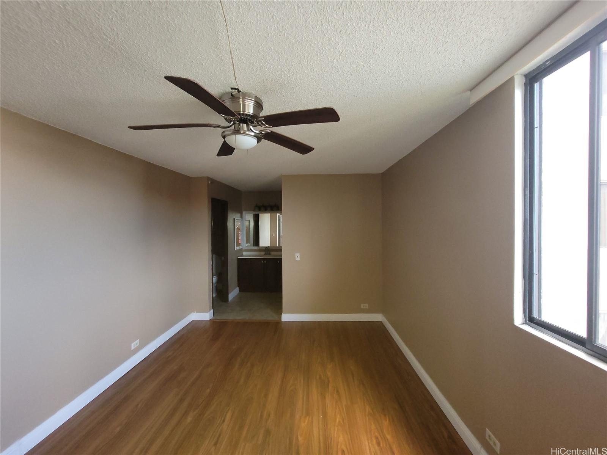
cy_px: 228
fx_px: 228
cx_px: 304
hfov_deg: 106.2
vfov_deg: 89.9
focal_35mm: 13
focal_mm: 2.2
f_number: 2.2
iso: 250
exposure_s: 1/60
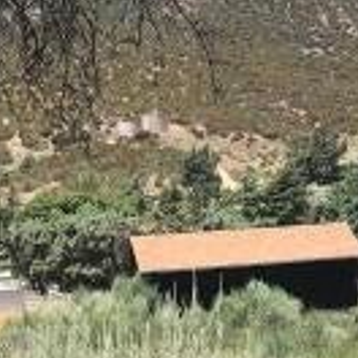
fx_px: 1404
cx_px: 250
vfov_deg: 14.2
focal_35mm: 120
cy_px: 412
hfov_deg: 14.5
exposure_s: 1/1021
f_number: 1.8
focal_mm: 4
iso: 20
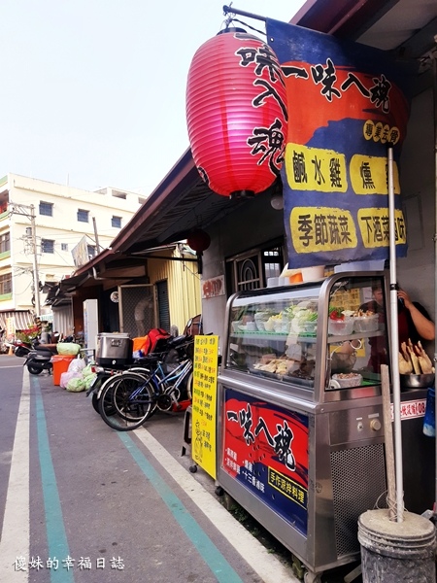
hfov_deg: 53.1
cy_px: 292
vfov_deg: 67.3
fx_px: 438
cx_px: 218
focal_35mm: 26
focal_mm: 3.93
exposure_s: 1/651
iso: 40
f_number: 1.7
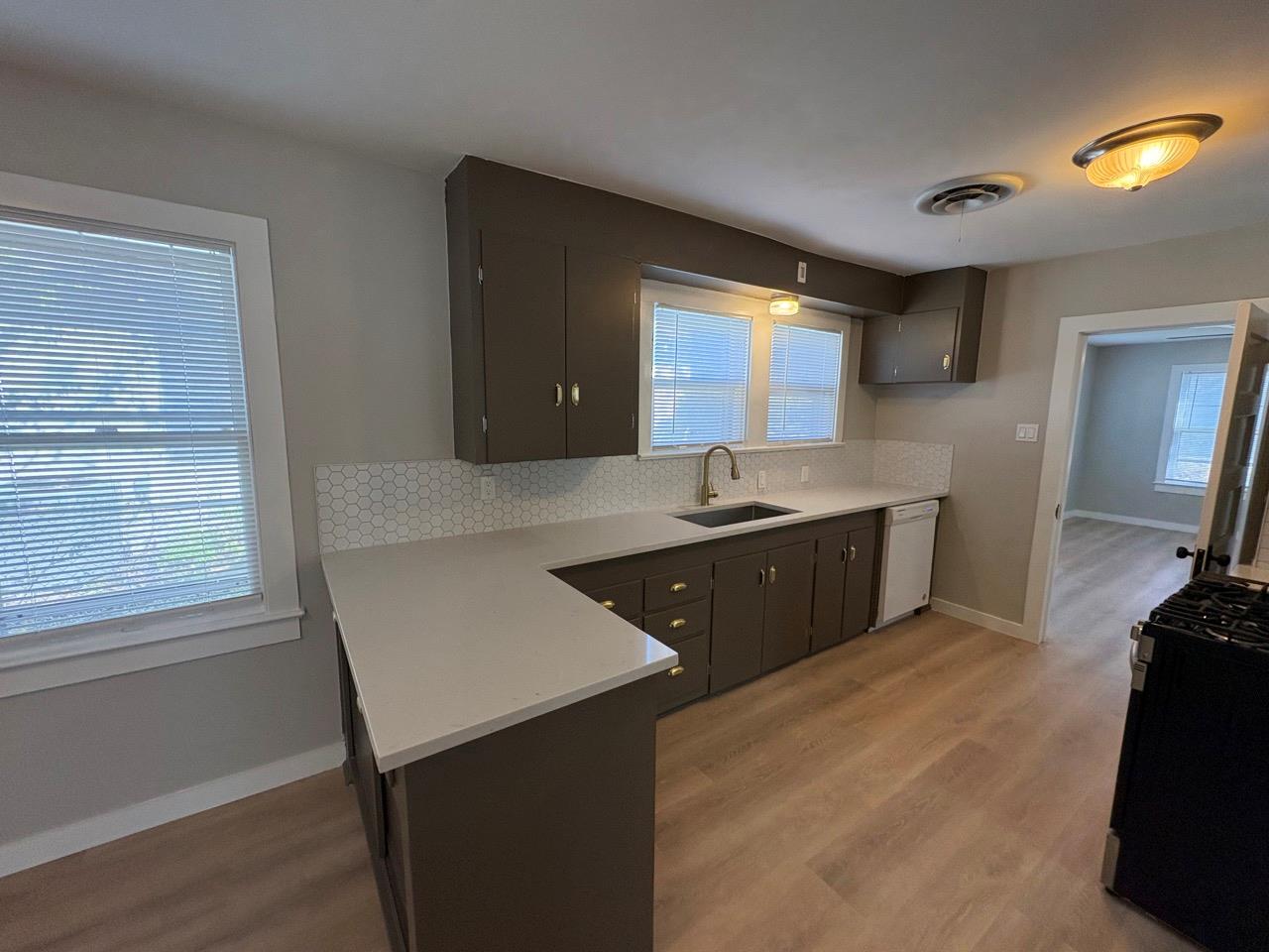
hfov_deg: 102.1
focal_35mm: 14
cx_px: 634
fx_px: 513
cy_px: 476
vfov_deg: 85.7
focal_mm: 2.22
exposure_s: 1/120
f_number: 2.2
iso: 320
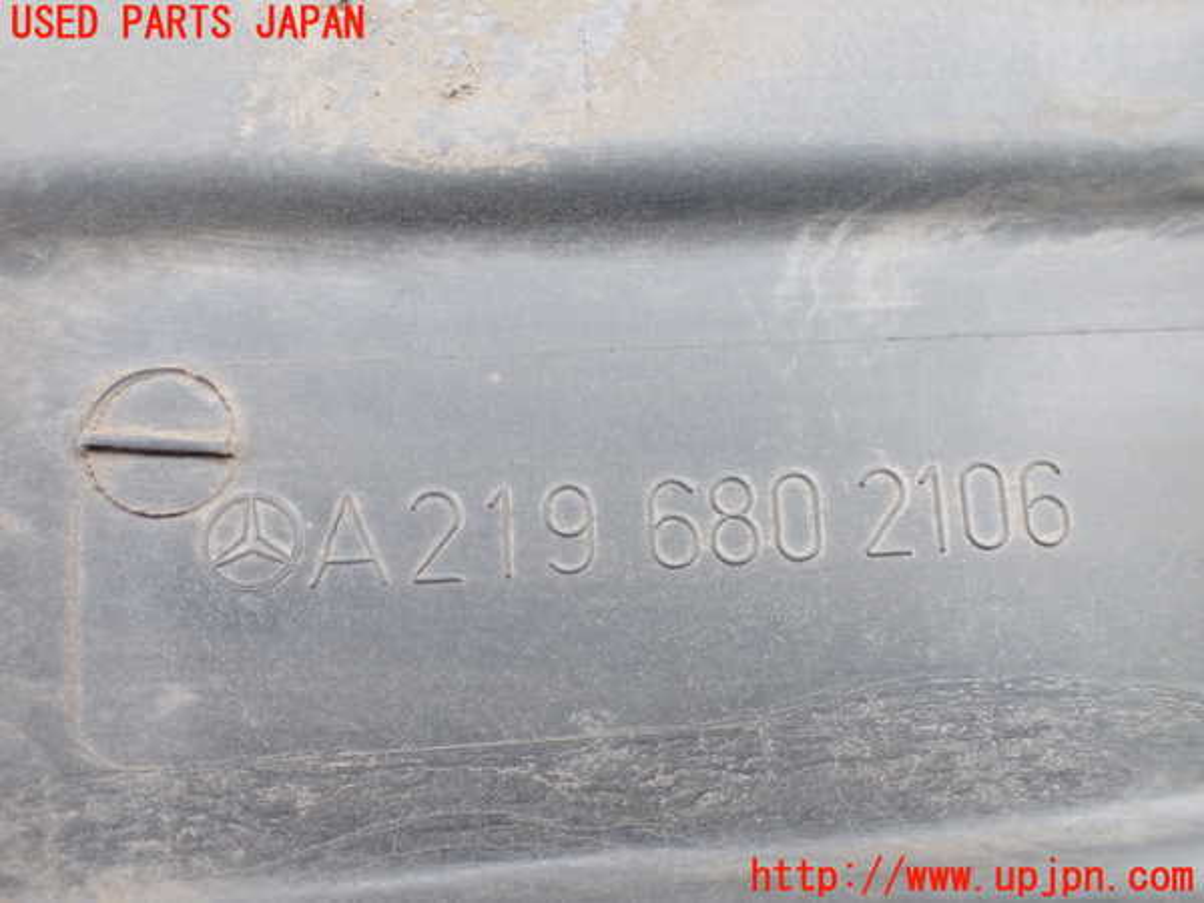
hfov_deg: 60.0
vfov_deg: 46.8
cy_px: 452
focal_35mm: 30
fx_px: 1043
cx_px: 602
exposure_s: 1/125
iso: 400
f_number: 2.3
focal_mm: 5.4
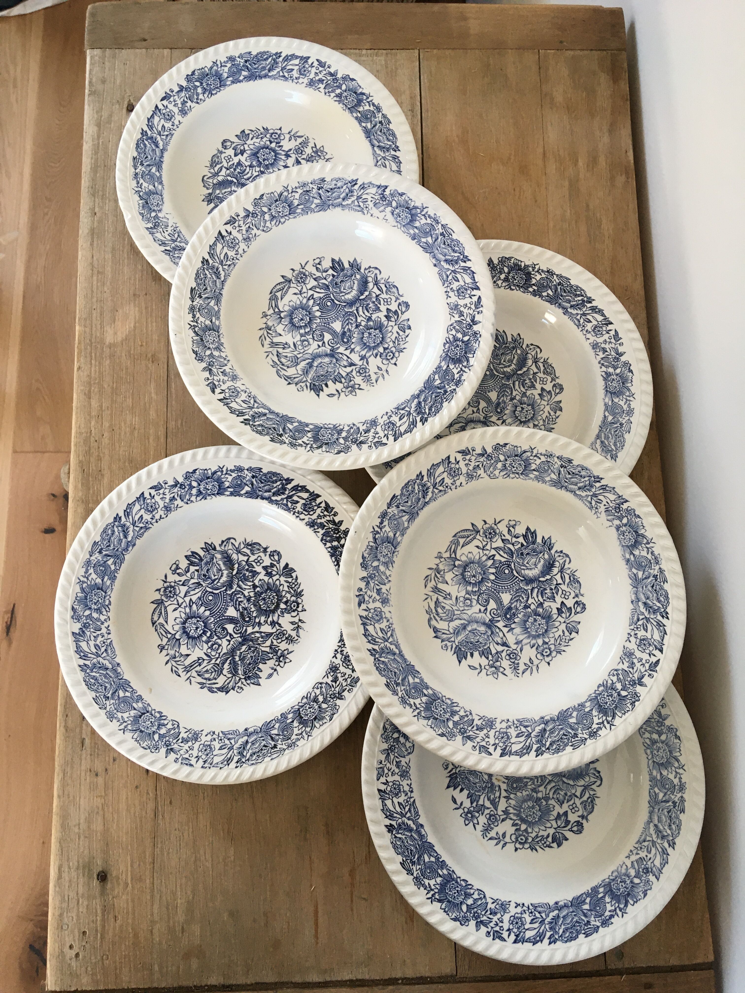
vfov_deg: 61.7
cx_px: 372
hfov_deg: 48.2
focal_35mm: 29
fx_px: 832
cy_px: 496
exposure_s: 1/33
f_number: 2.2
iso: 50
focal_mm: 4.15
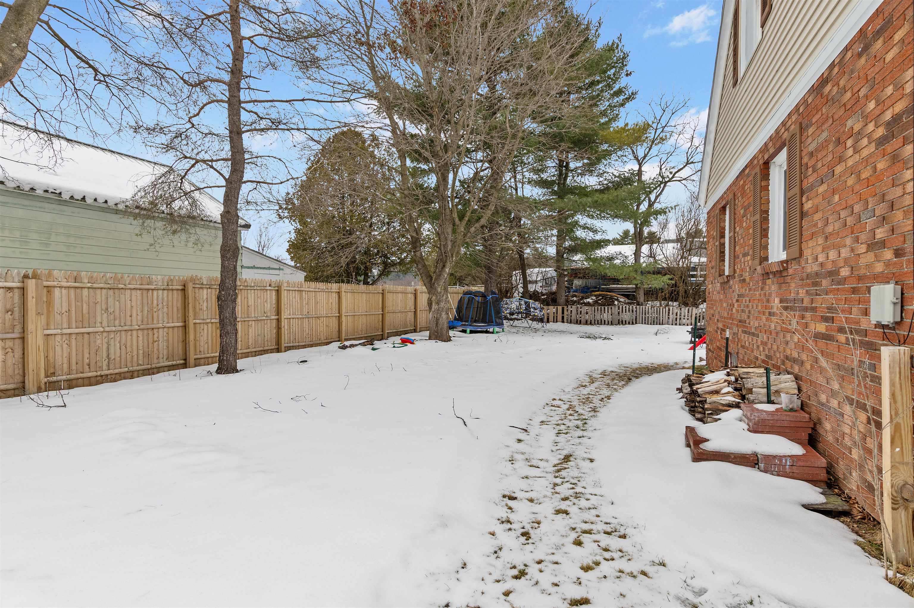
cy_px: 304
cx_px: 457
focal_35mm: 18
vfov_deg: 67.3
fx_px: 457
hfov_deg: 90.0
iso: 64
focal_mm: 12
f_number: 8
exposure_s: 1/125
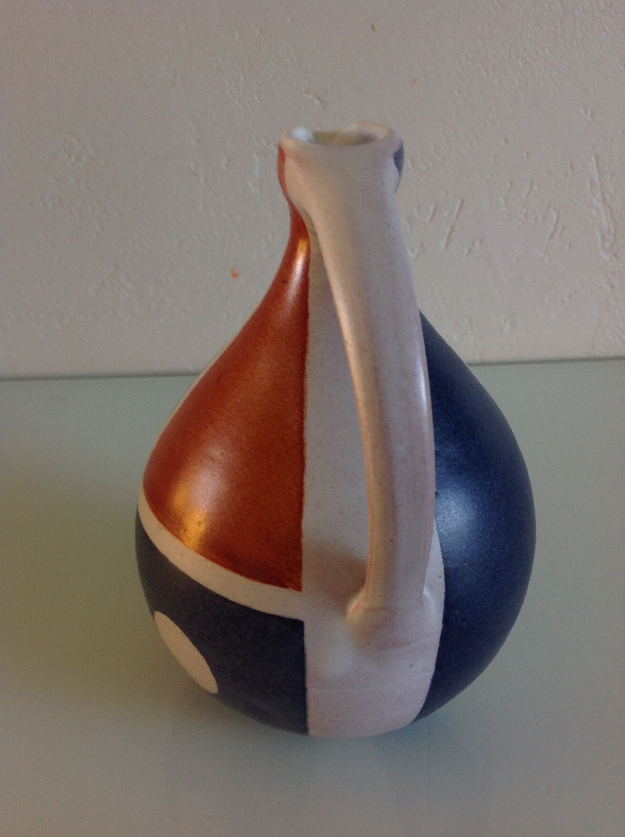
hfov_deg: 40.6
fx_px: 845
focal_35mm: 35
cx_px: 312
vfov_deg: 52.7
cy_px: 418
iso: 80
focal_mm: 4.28
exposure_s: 1/17
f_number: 2.4
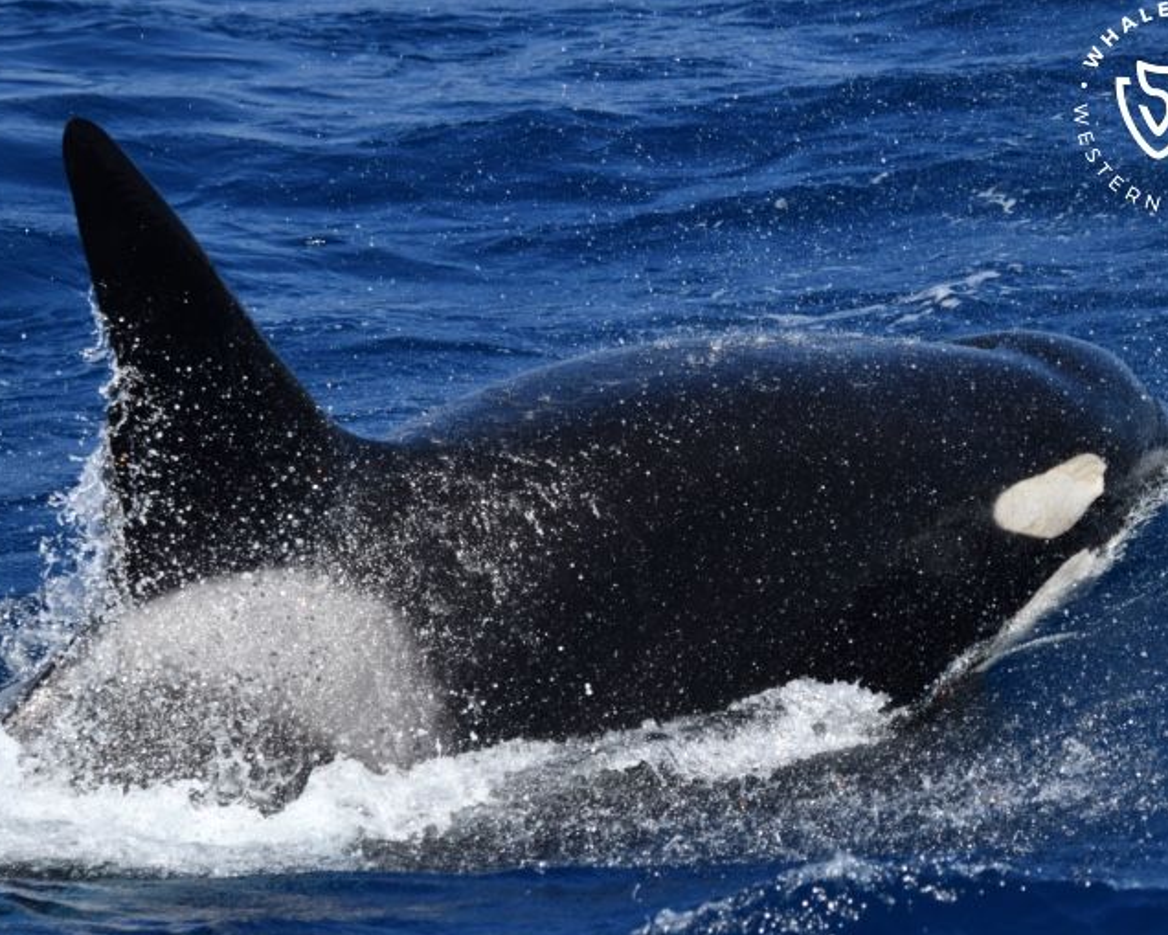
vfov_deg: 3.6
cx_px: 562
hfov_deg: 4.6
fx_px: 14694
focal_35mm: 425
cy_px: 486
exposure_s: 1/8000
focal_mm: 360
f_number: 6
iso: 900
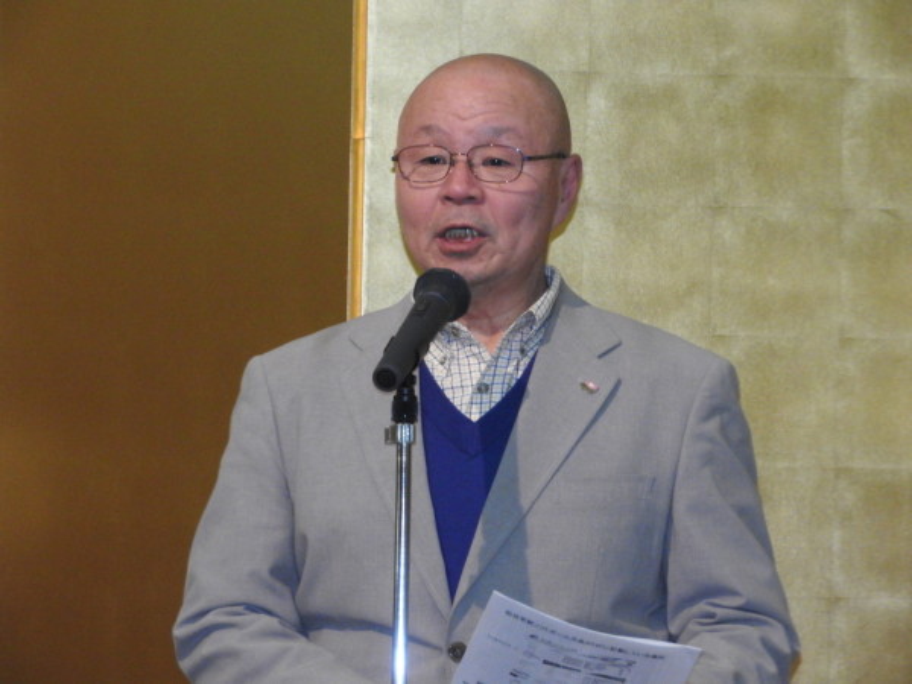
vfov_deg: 5.0
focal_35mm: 300
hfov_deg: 6.6
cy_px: 342
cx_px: 456
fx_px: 7904
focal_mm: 53.7
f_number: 5.5
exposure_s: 1/125
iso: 900
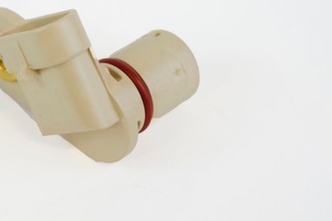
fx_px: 1374
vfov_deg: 9.2
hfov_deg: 13.7
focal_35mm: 149
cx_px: 85
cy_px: 42
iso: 1400
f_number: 5.6
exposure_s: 1/60
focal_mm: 55
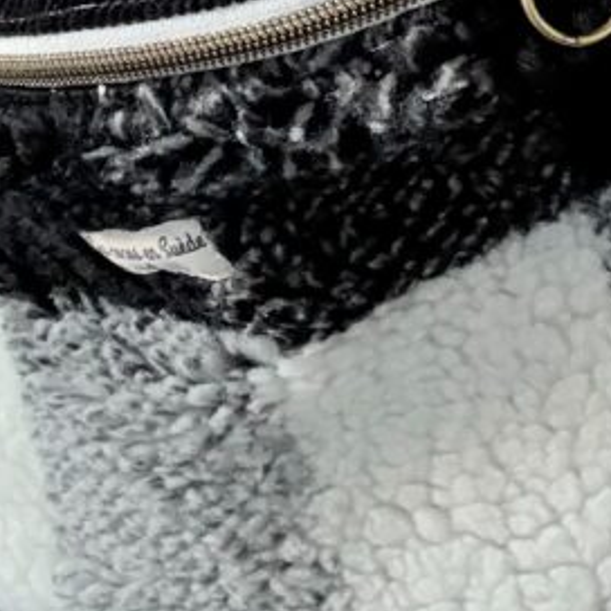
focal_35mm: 100
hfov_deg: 17.1
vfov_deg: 16.4
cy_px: -198
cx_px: 553
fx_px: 1997
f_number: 1.9
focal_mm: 2.69
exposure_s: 1/60
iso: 200
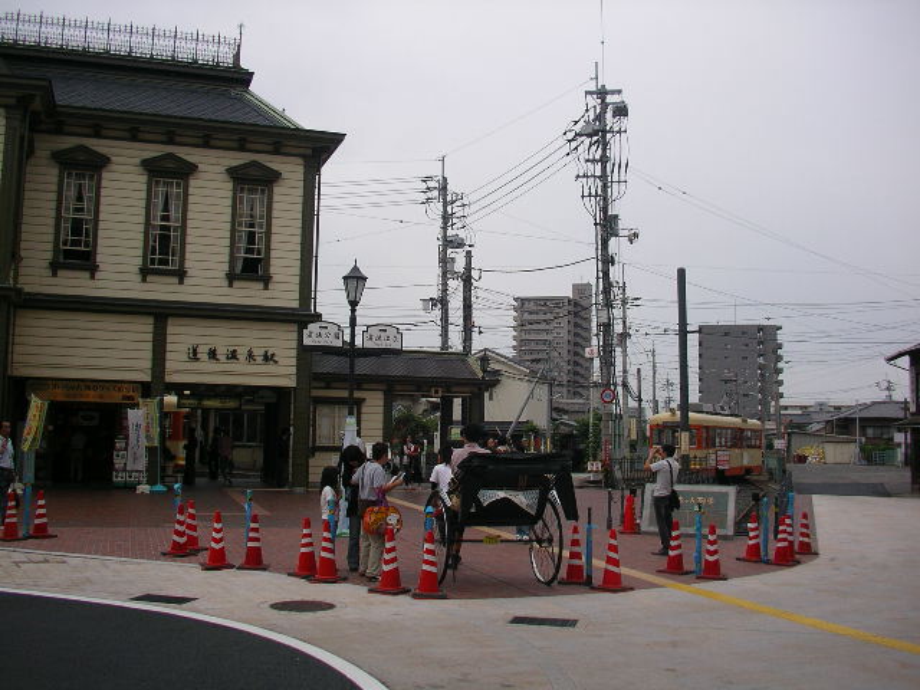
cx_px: 460
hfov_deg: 50.1
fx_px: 983
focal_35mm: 37
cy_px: 345
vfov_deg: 38.7
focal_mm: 5.7
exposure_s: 1/500
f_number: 2.8
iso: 50
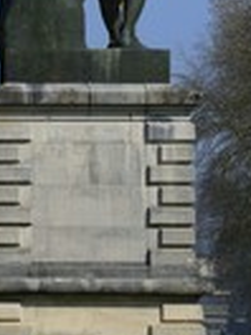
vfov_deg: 5.2
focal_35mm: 382
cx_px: -137
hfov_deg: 3.9
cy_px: 38
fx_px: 3693
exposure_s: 1/250
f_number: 10
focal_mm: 125
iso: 100
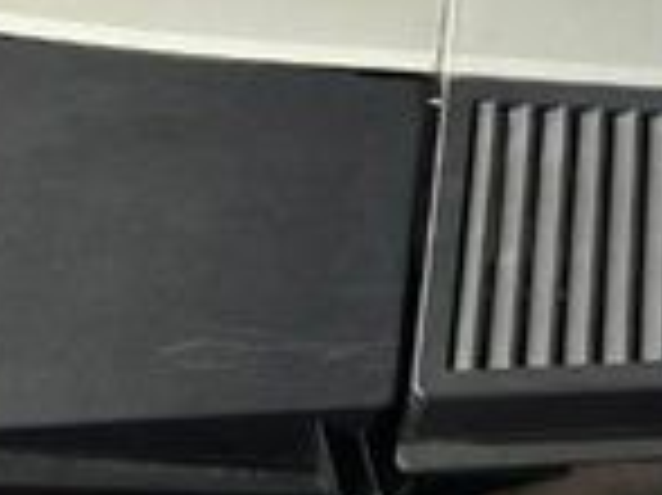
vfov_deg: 12.8
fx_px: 2159
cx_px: 221
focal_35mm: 113
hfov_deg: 17.4
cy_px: 558
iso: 100
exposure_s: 1/120
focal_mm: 5.7
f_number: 1.5
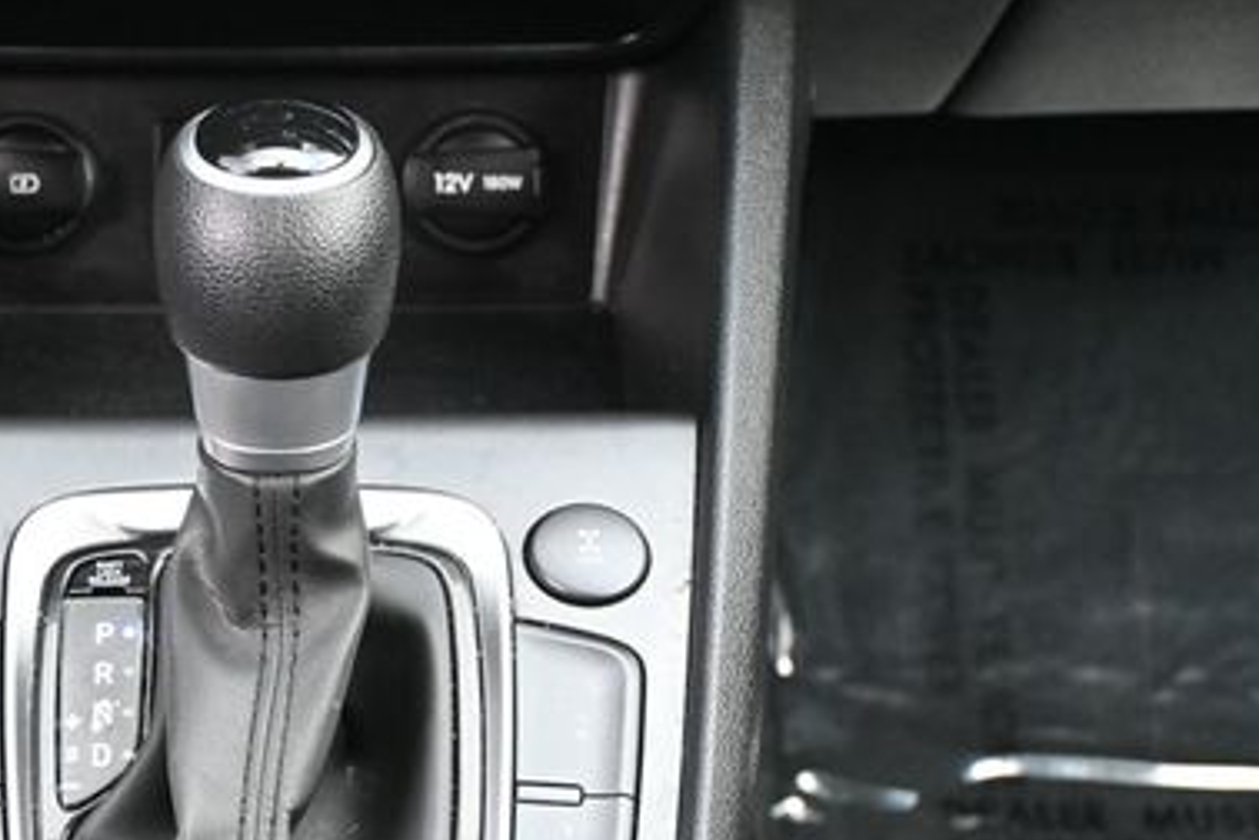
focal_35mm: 89
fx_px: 3107
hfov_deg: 22.6
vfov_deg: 15.3
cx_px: 283
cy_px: 597
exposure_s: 1/125
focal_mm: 35
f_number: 5.3
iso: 2800
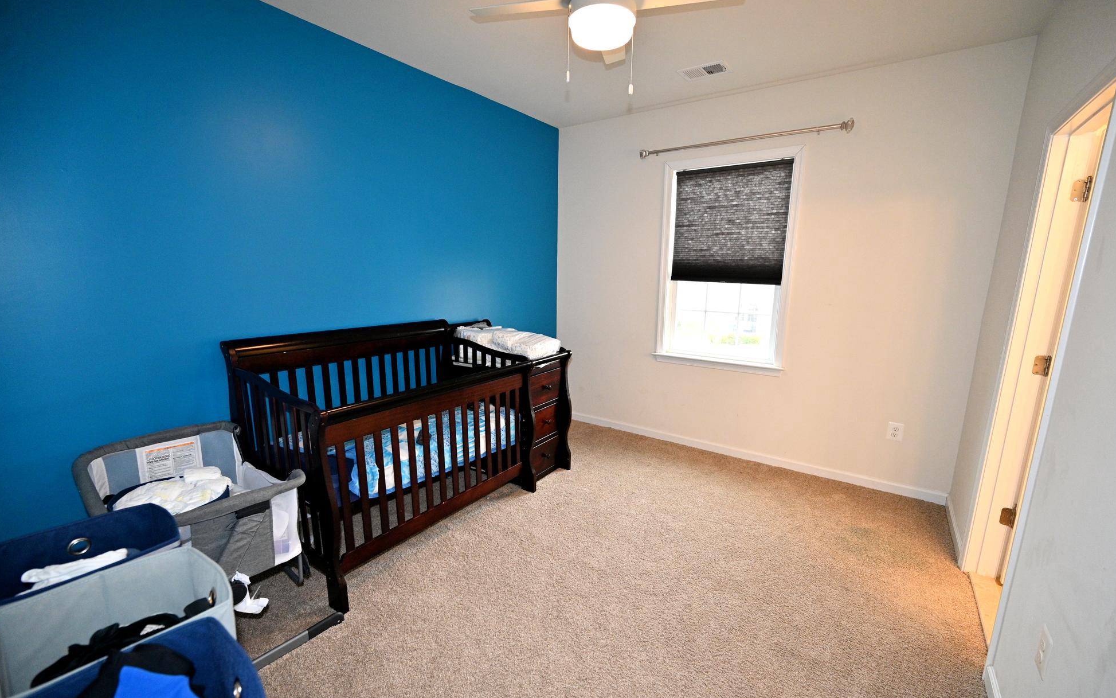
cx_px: 573
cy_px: 363
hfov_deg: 101.4
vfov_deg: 74.8
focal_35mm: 15
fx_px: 456
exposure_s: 1/200
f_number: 4
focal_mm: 14
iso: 1800
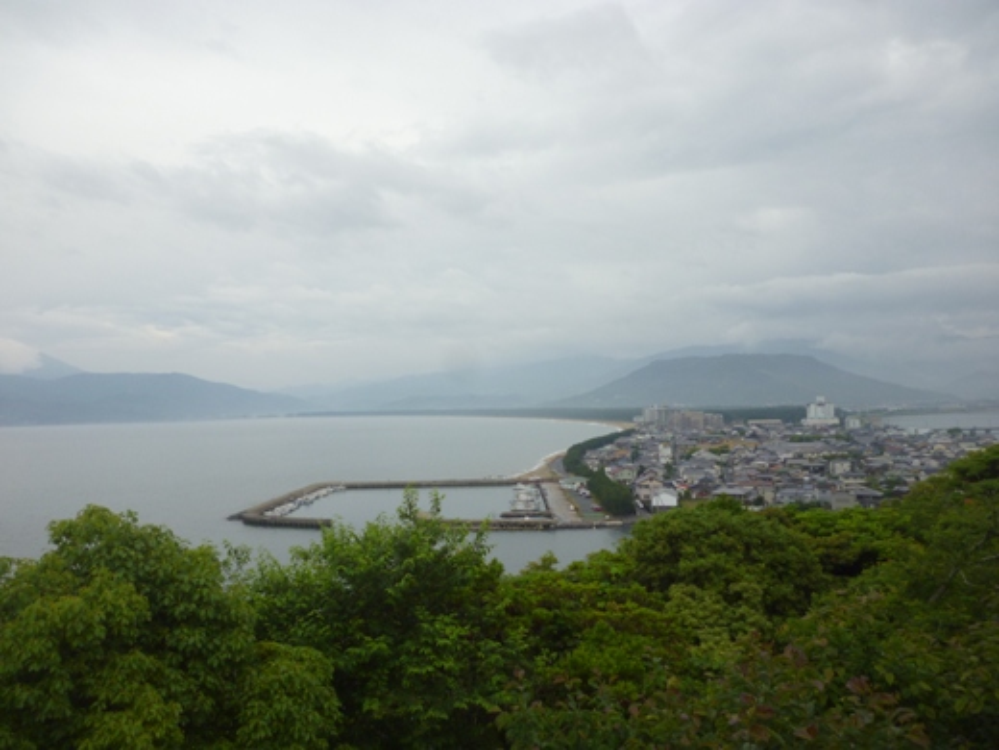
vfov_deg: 49.7
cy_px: 375
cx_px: 500
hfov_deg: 63.4
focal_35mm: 28
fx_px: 808
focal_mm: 5
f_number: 3.1
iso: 100
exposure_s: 1/160
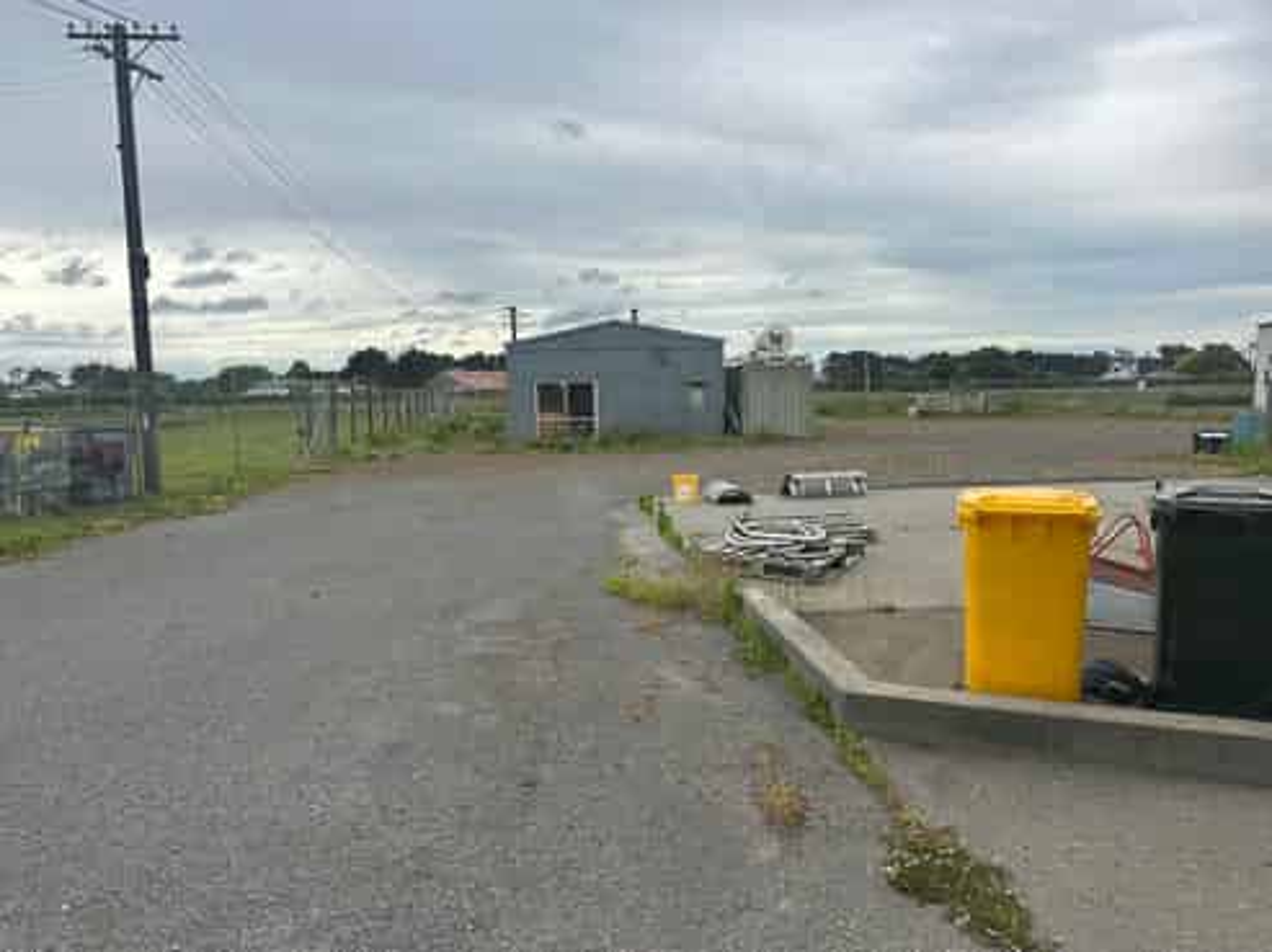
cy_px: 476
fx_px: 881
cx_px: 636
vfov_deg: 56.8
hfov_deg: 71.6
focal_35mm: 24
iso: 80
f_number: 1.78
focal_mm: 6.86
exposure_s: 1/4545
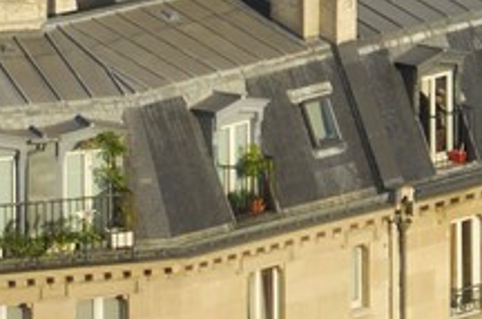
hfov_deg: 0.6
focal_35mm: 3331
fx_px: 44500
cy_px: -355
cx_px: 1502
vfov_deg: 0.4
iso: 100
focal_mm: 300
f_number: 4.8
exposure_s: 1/640
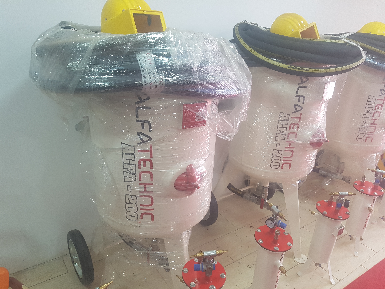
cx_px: 192
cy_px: 144
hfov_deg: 67.3
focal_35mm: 26
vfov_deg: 53.1
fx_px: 289
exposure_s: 1/50
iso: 80
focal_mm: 4.2
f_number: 1.7
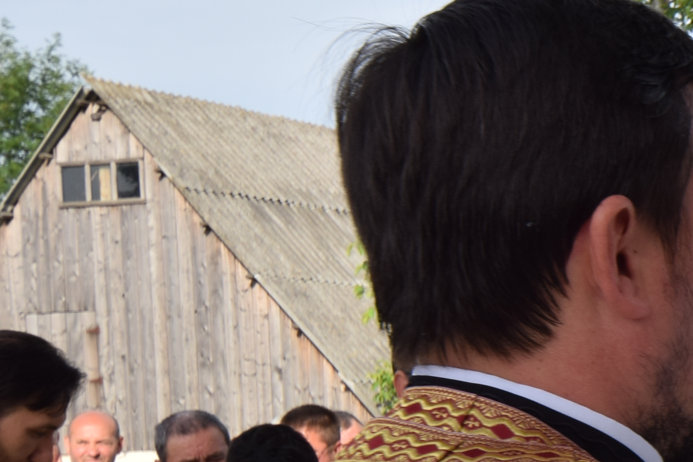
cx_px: 1100
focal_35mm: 120
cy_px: 449
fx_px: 2310
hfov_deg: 15.5
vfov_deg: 11.3
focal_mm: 24
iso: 100
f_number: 8
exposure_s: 1/125
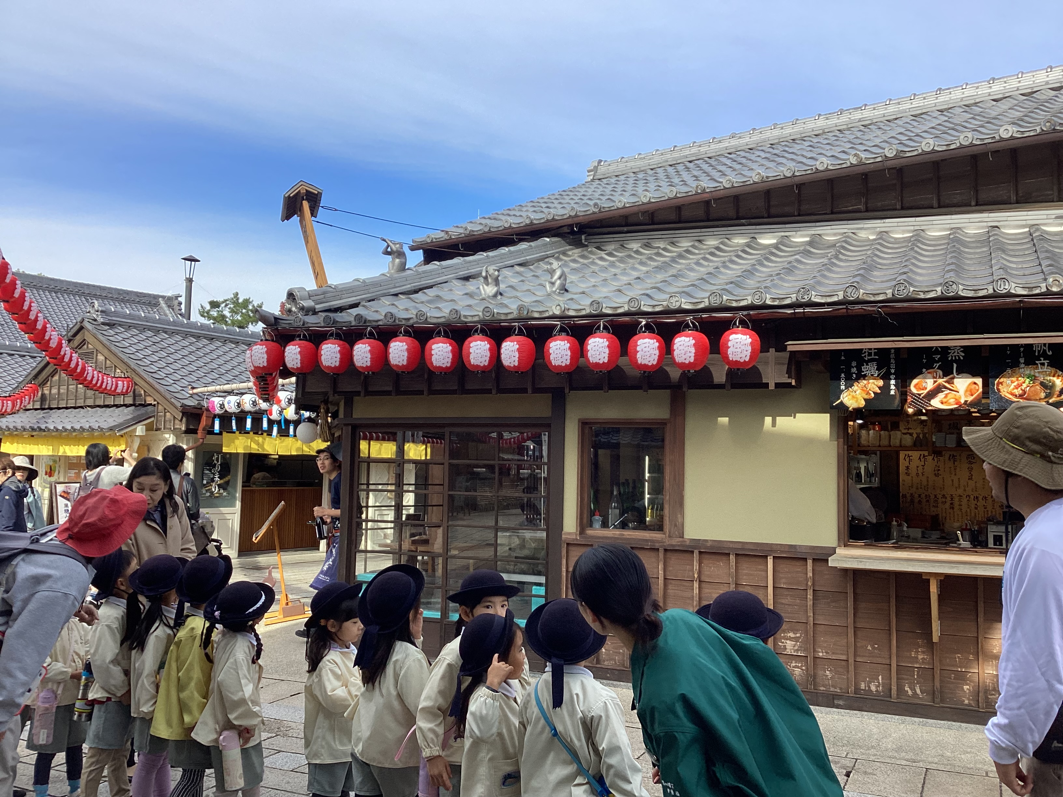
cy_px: 398
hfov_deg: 58.4
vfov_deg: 45.4
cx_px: 532
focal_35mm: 31
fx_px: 952
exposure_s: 1/691
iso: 25
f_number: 2.4
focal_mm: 3.3
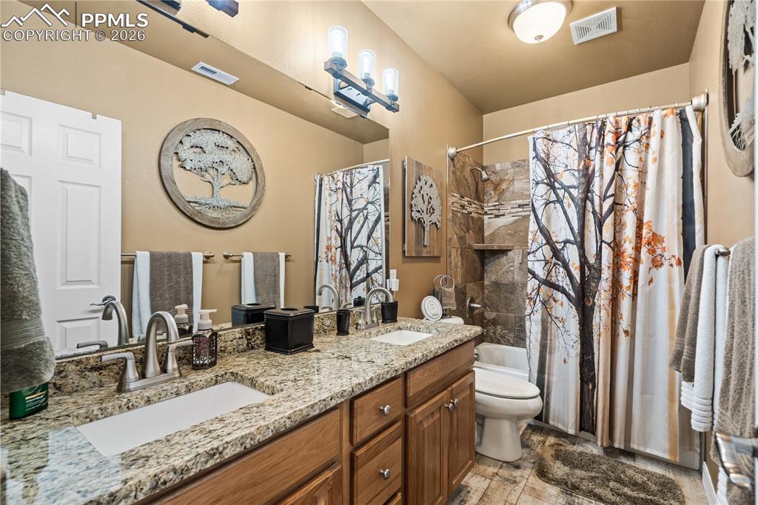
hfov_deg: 96.8
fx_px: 337
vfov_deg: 73.7
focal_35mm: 16
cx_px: 379
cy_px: 252
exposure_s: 1/1.67
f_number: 6.3
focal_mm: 16
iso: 320
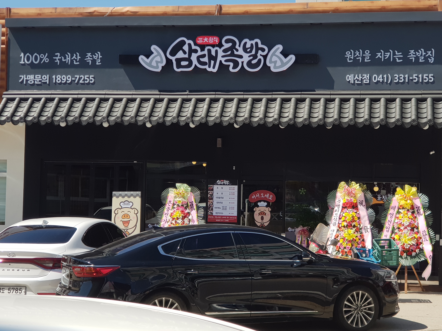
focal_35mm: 52
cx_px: 221
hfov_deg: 36.8
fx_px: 664
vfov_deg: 28.0
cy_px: 166
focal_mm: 6
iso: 25
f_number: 2.4
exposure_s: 1/640
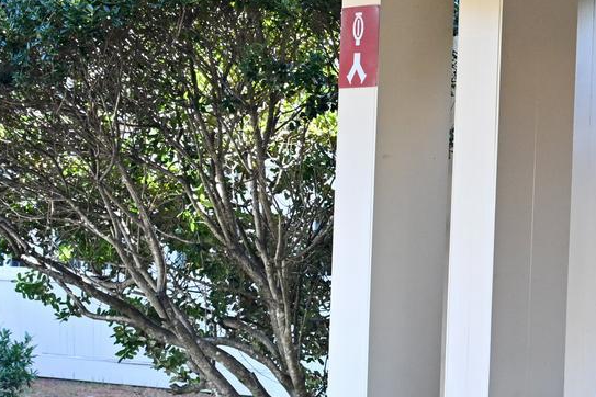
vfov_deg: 7.0
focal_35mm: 196
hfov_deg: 10.1
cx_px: 972
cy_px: 286
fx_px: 3245
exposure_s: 1/500
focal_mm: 52
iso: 1000
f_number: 4
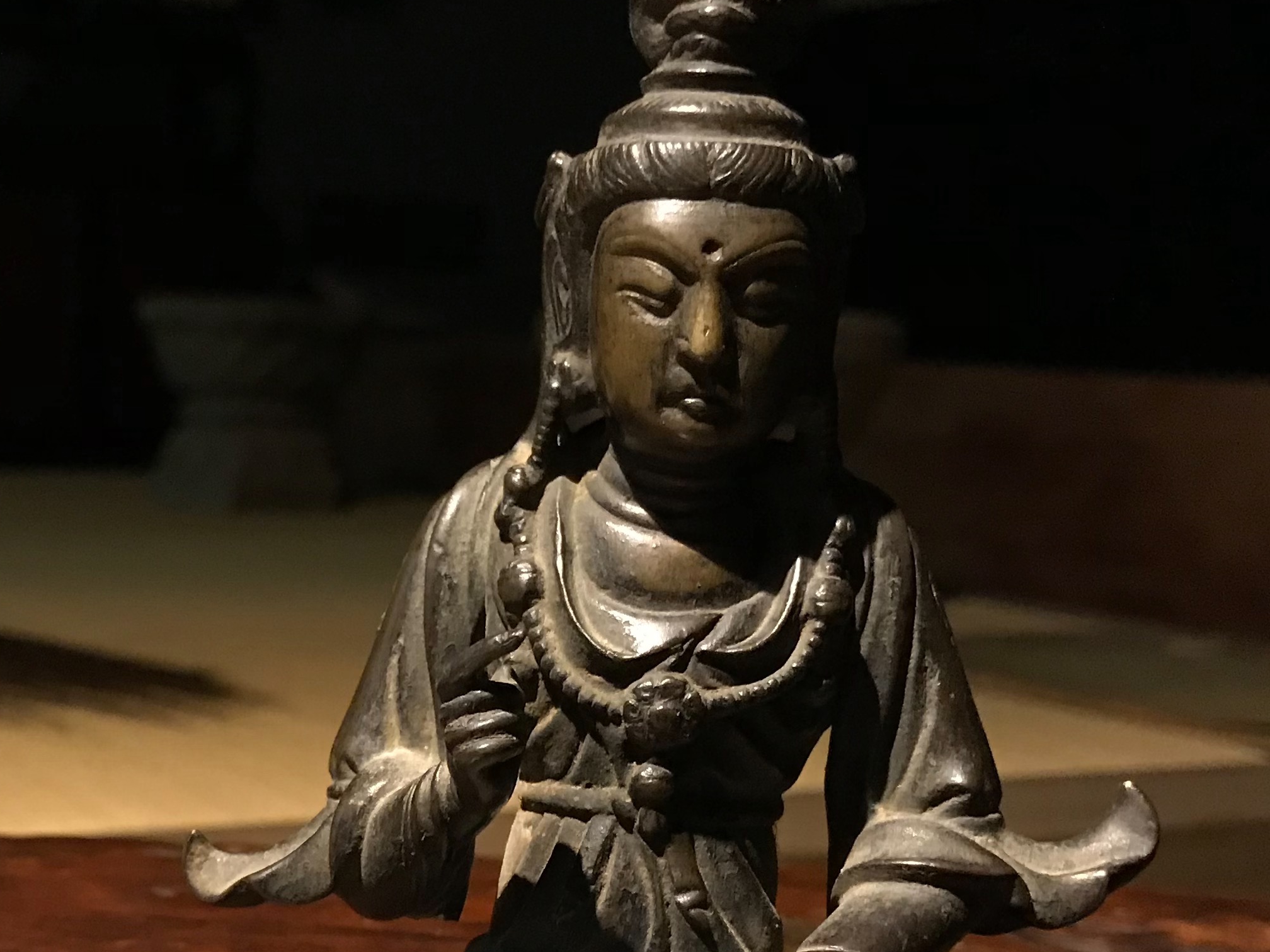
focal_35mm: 56
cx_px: 243
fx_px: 2055
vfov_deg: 25.6
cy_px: 785
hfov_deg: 33.3
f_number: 1.8
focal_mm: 3.99
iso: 80
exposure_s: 1/7
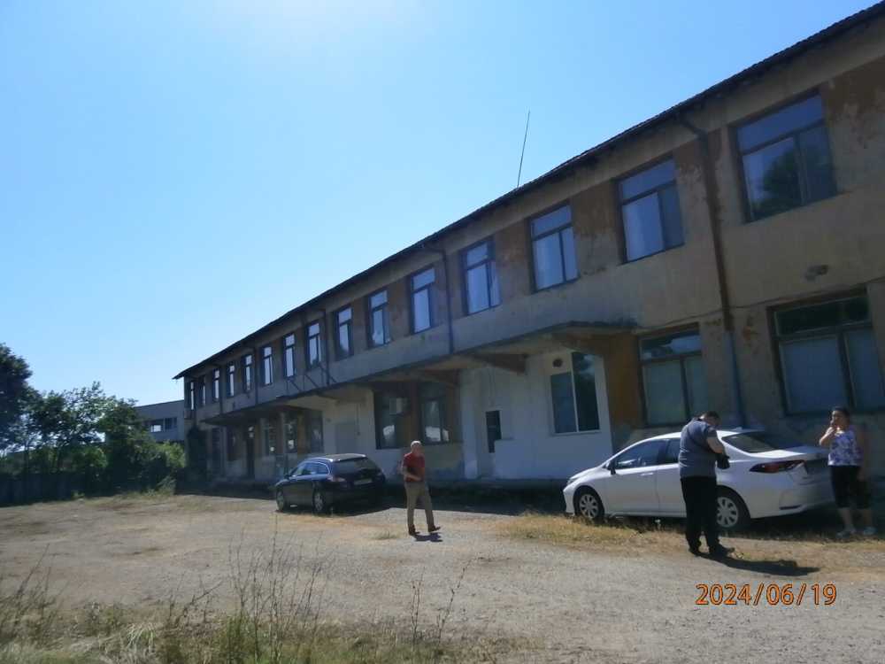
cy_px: 332
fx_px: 665
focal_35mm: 26
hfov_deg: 67.3
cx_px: 442
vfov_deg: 53.1
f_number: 8
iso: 80
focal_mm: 4.7
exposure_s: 1/320
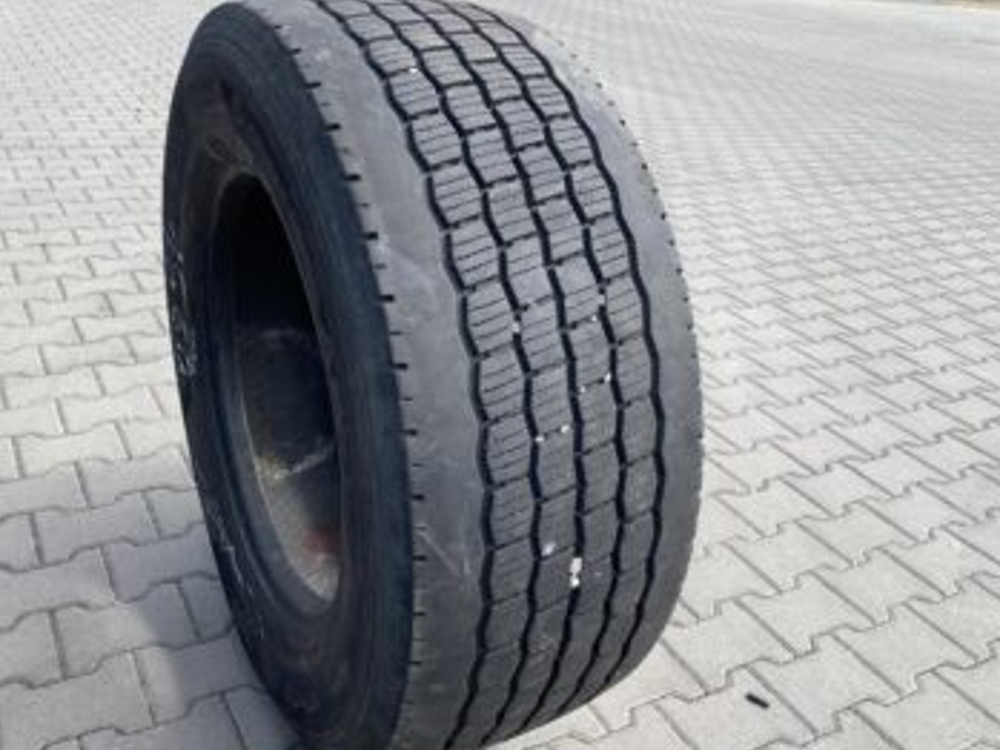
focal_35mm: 32
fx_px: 925
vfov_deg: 44.2
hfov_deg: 56.8
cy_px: 368
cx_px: 479
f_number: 1.8
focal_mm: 4.25
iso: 32
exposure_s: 1/1218
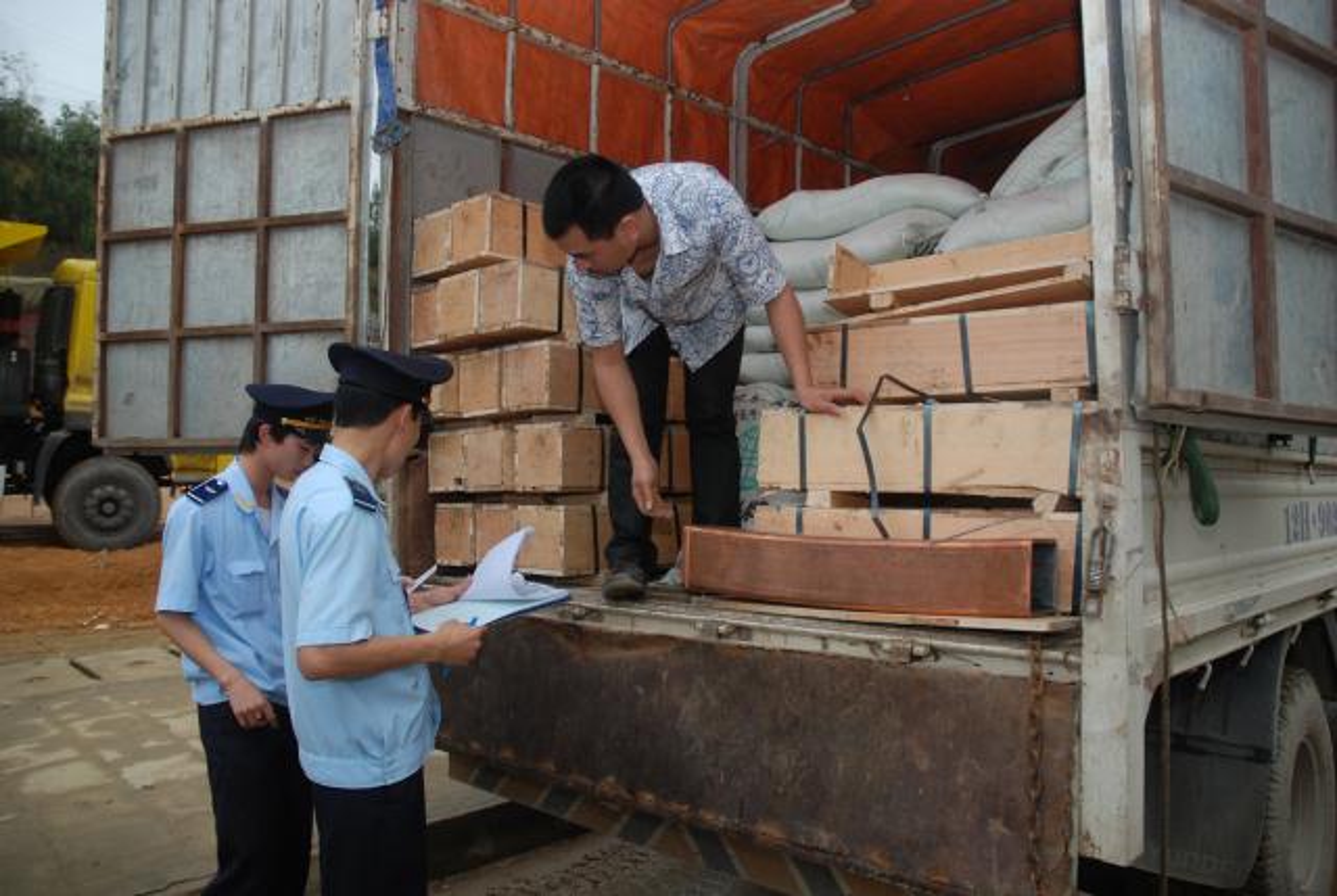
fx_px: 1004
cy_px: 448
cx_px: 668
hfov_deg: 67.3
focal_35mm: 27
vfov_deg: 48.1
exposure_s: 1/60
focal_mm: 18
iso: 200
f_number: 4
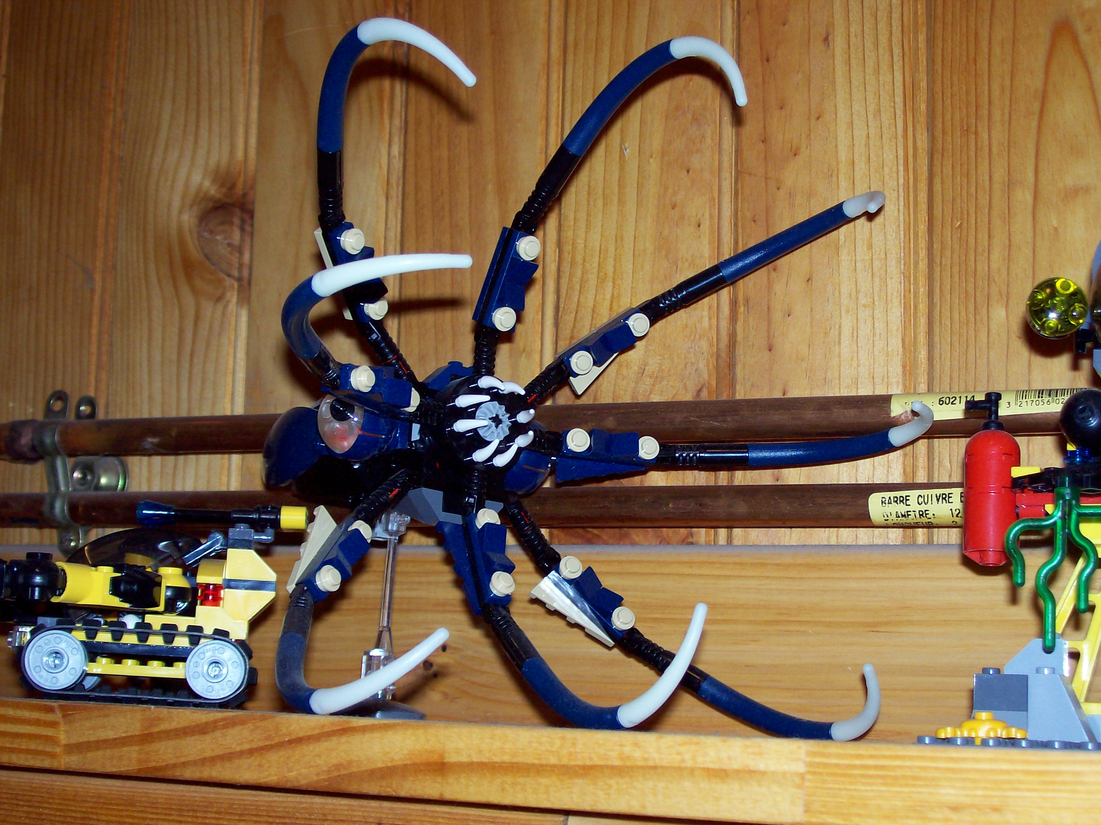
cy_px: 412
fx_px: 1781
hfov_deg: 34.4
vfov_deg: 26.1
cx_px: 550
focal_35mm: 56
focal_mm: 9.4
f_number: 3.4
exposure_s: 1/83.6
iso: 80
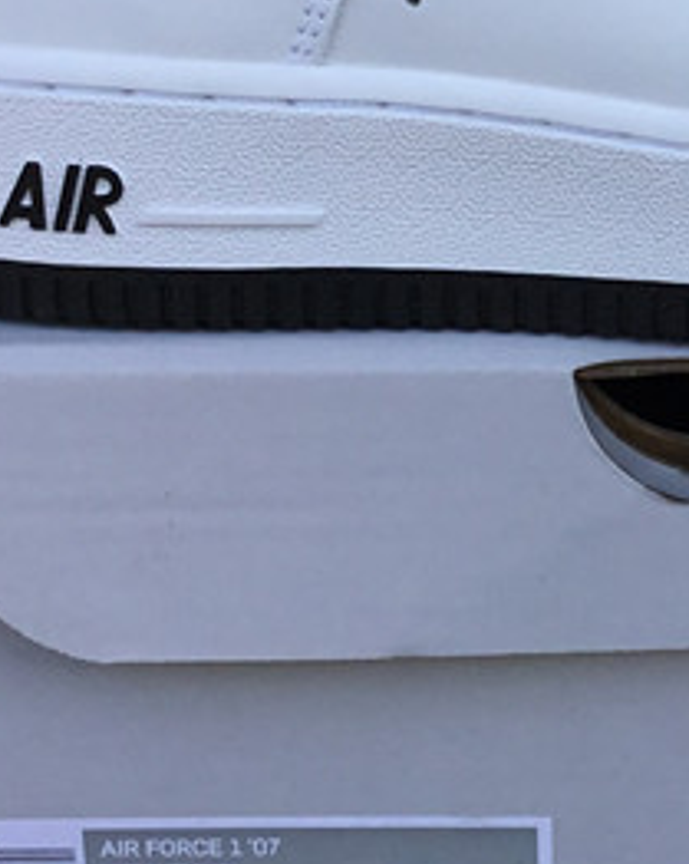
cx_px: 804
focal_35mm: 104
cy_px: 180
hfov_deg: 14.4
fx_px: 2656
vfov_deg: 18.3
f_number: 2.4
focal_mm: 3.3
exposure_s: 1/482
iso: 25
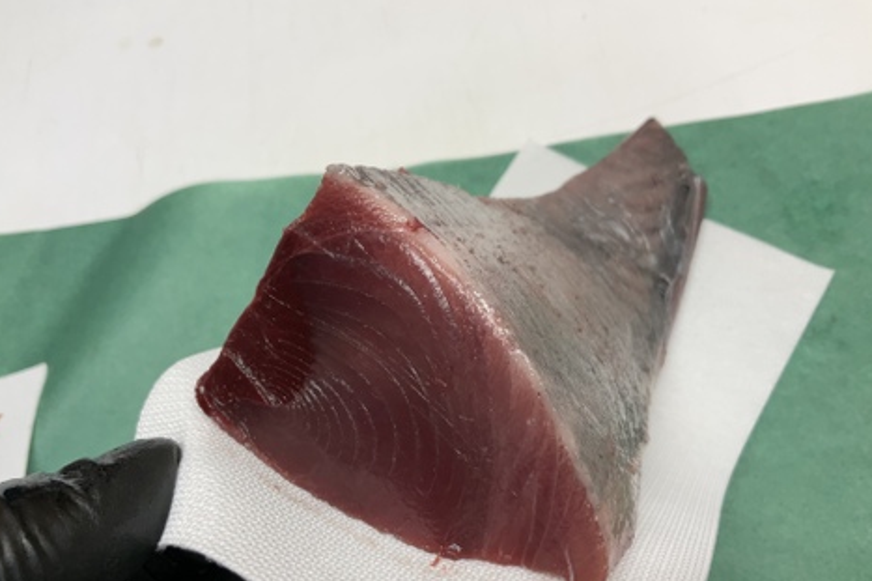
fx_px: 751
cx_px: 435
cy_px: 331
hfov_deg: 60.3
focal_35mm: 31
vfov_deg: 42.2
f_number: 1.8
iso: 50
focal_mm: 3
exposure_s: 1/120
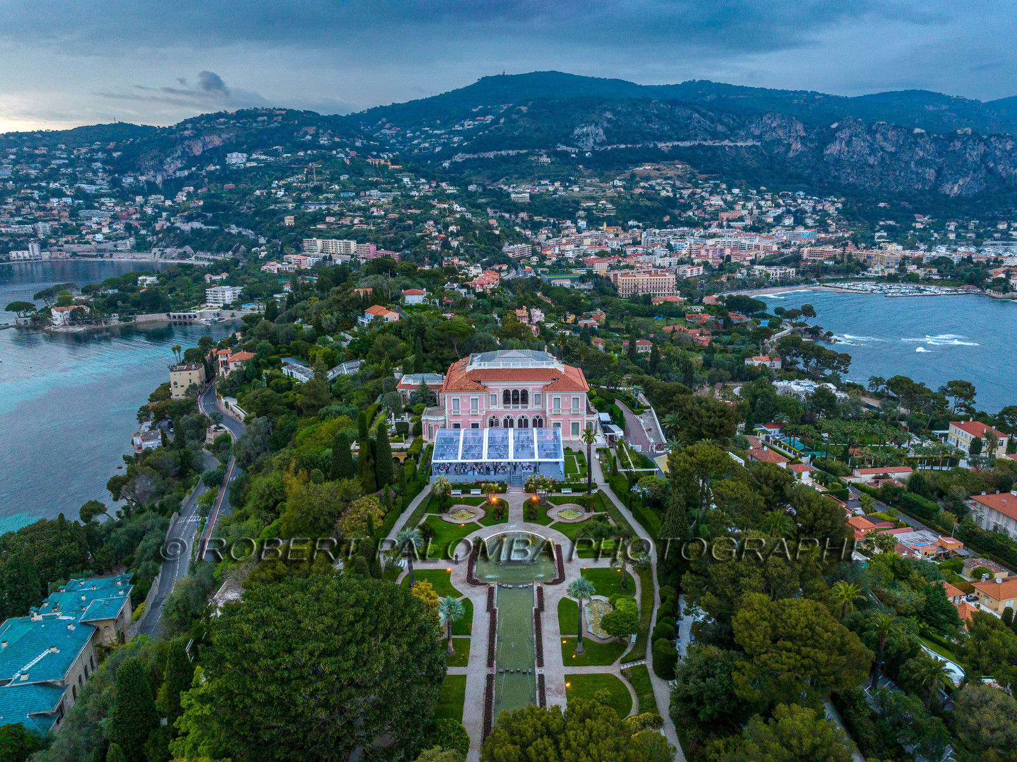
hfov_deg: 71.6
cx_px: 508
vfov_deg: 56.8
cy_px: 381
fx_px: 705
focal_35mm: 24
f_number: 5.6
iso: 200
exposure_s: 1/200
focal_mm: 12.3
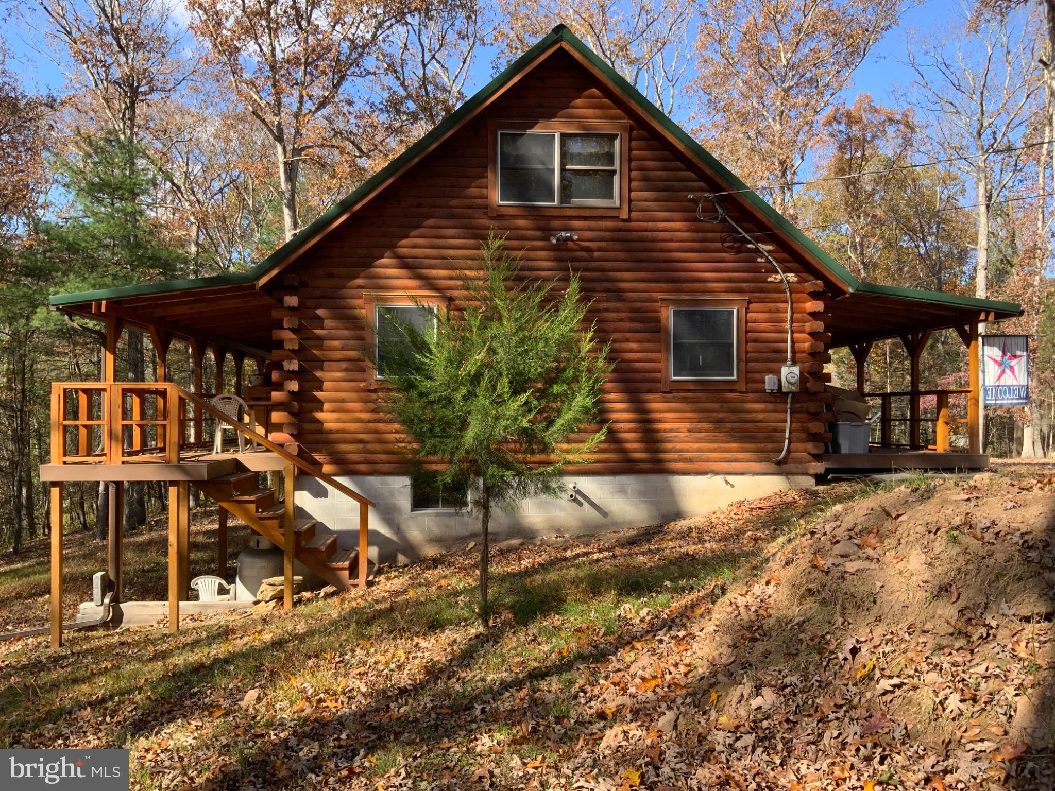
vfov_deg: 48.2
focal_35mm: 29
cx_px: 528
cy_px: 396
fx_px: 884
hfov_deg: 61.7
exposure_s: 1/432
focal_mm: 3
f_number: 1.8
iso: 16
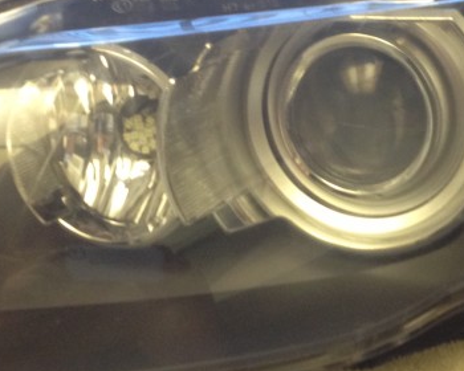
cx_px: 290
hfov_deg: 19.1
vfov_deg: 15.4
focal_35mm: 100
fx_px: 1373
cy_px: 184
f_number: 2.4
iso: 100
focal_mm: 4.28
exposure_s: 1/20
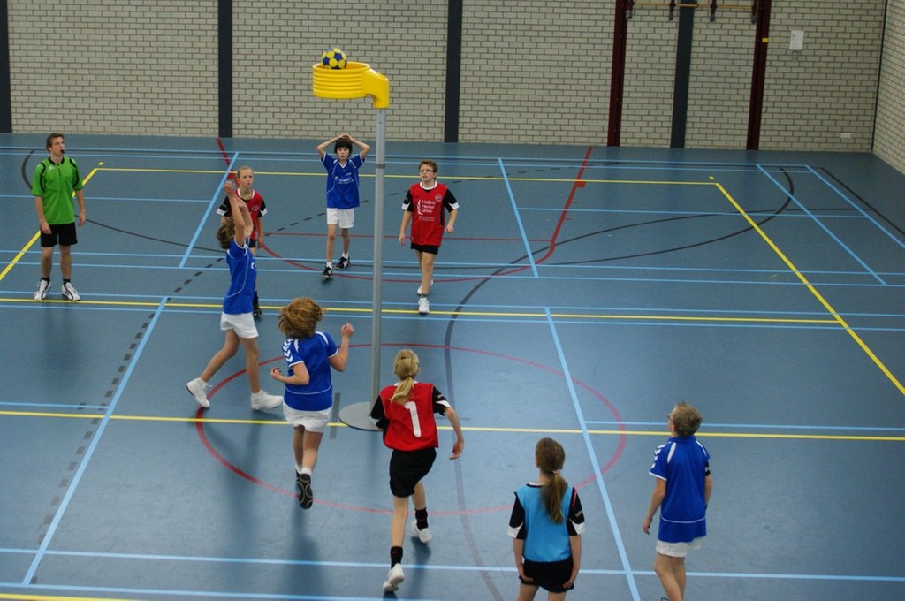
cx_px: 452
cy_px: 300
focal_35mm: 42
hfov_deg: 46.5
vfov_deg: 31.8
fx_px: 1054
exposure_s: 1/200
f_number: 3.2
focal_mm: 28
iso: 800
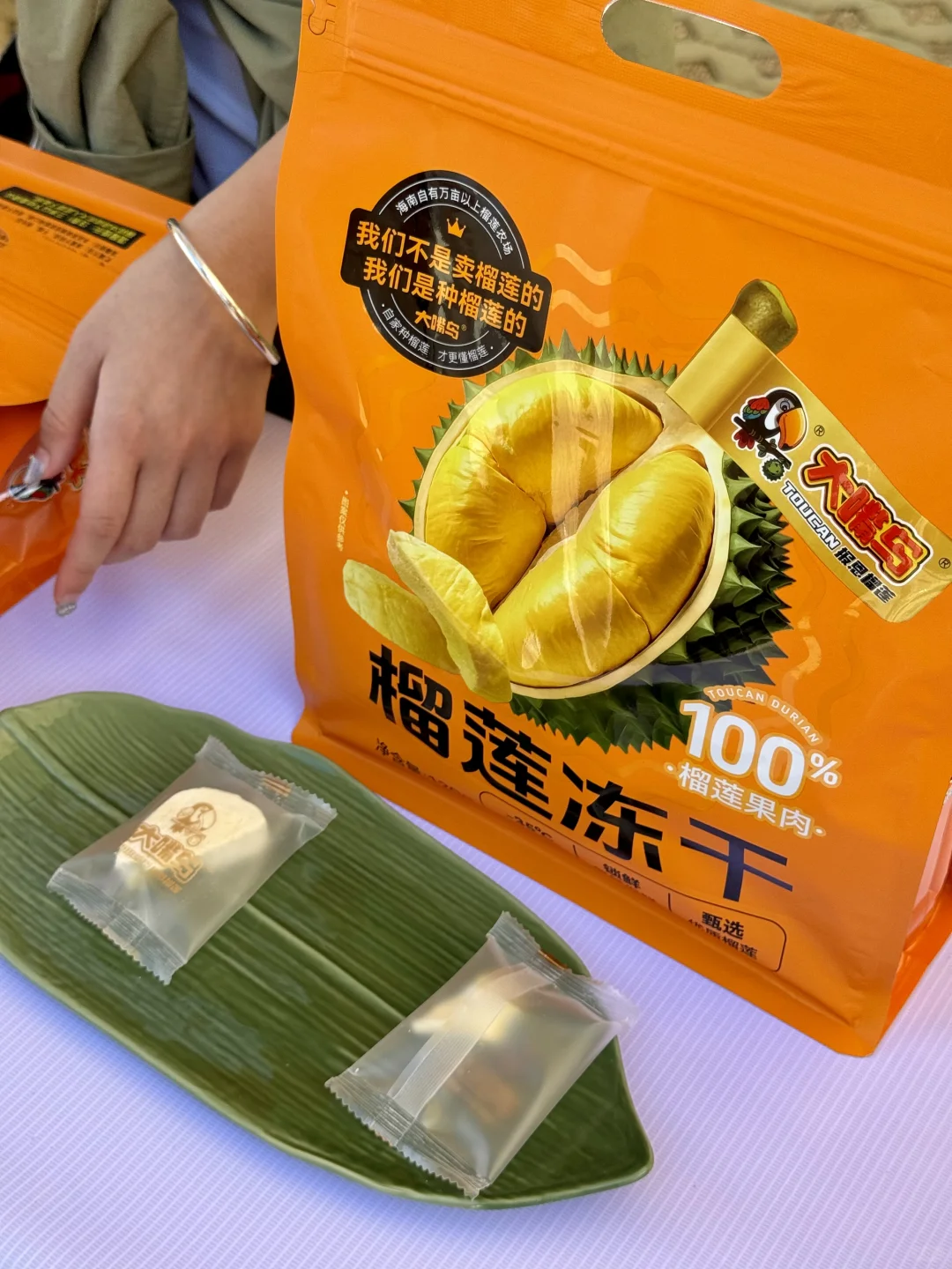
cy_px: 634
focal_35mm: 48
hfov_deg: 30.3
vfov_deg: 39.7
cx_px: 476
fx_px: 1760
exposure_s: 1/995
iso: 64
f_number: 1.78
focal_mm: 6.76
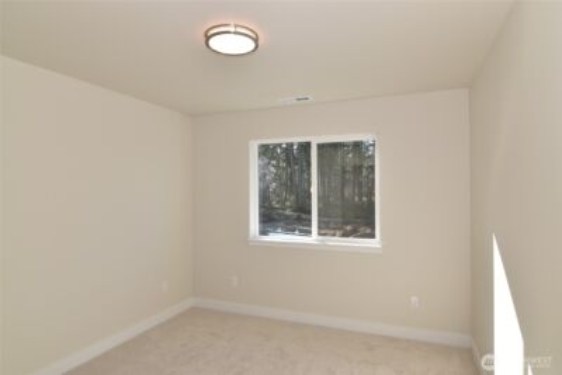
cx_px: 281
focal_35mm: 21
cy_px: 188
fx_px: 328
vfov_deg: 59.5
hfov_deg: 81.2
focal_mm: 14
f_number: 9
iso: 400
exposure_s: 1/200
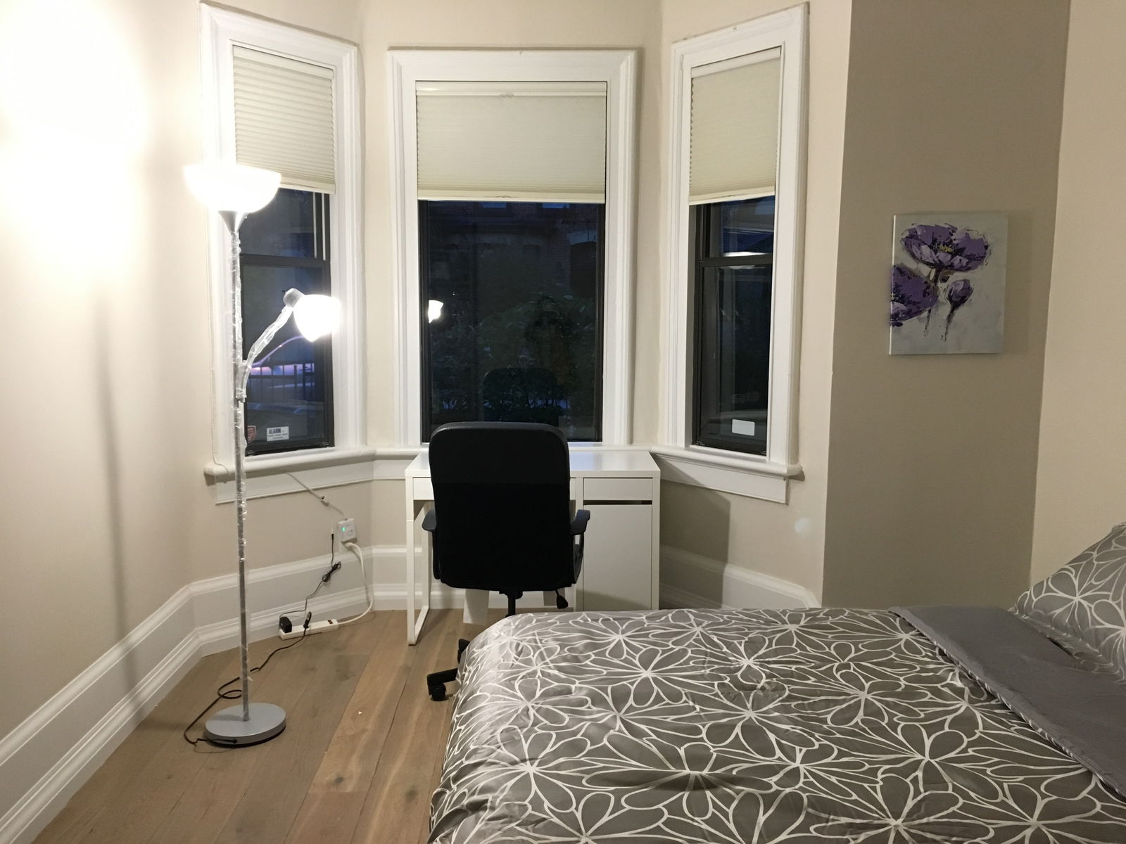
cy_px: 422
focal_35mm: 29
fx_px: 943
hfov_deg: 61.7
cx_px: 563
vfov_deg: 48.2
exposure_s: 1/24
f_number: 2.2
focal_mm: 4.15
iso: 200
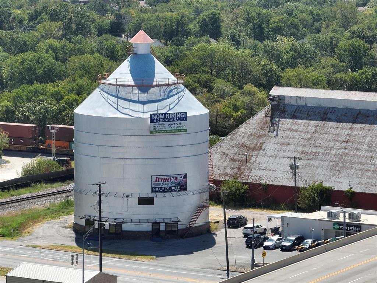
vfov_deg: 9.2
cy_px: 142
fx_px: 1753
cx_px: 188
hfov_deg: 12.3
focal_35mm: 161
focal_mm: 29.85
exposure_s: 1/320
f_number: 4.4
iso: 100
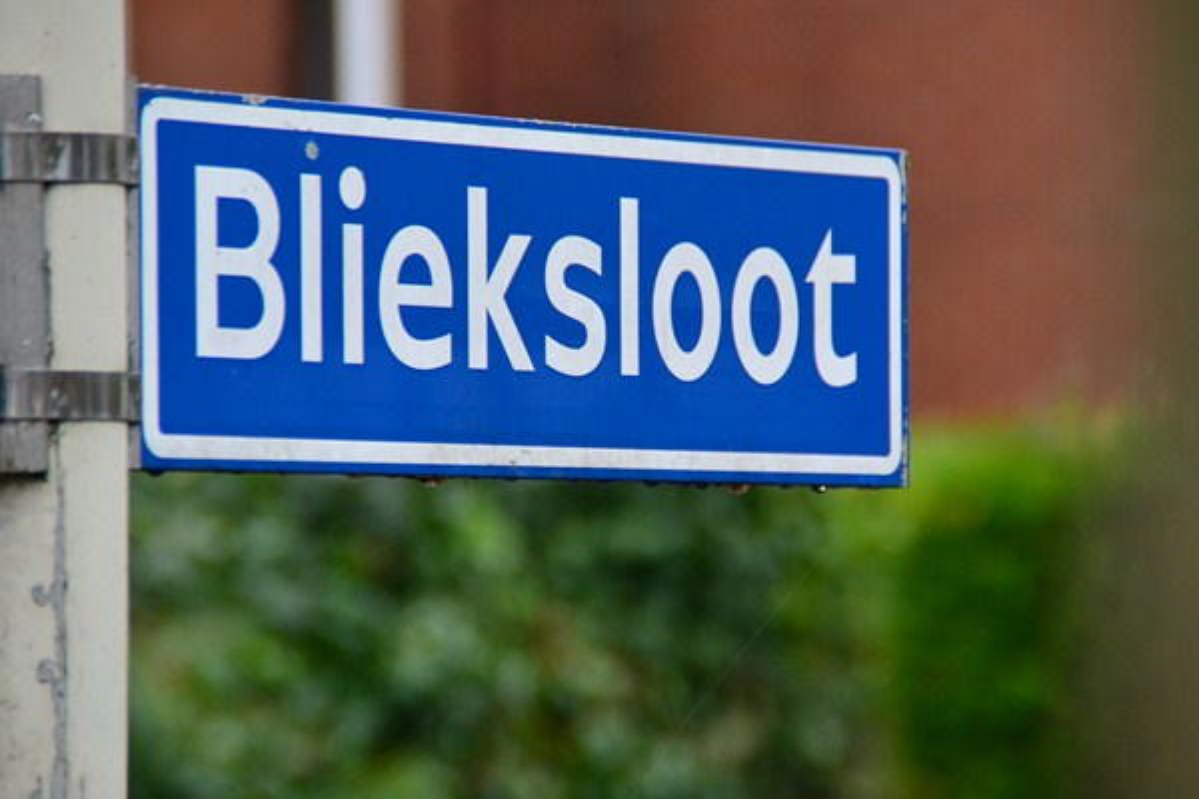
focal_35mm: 300
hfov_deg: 6.9
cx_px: 600
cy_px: 400
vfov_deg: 4.6
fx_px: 9991
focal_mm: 200
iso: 1600
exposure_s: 1/250
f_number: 6.3
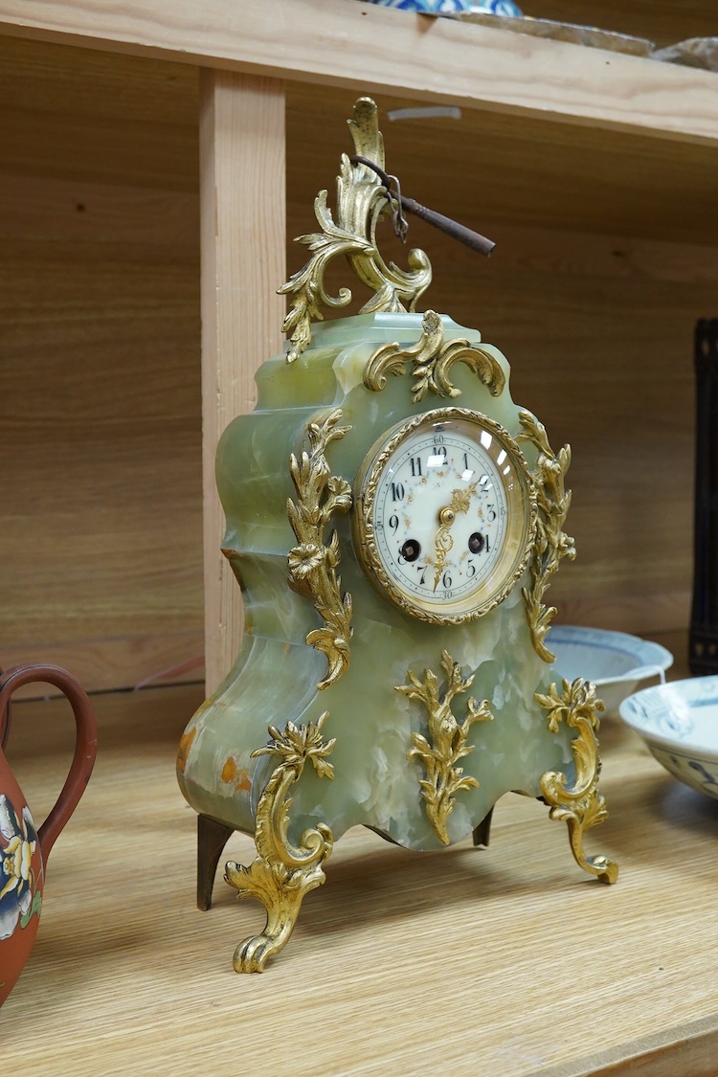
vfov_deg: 43.6
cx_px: 359
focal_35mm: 45
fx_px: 1346
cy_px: 538
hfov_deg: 29.9
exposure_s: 1/100
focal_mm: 30
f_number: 11
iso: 2500
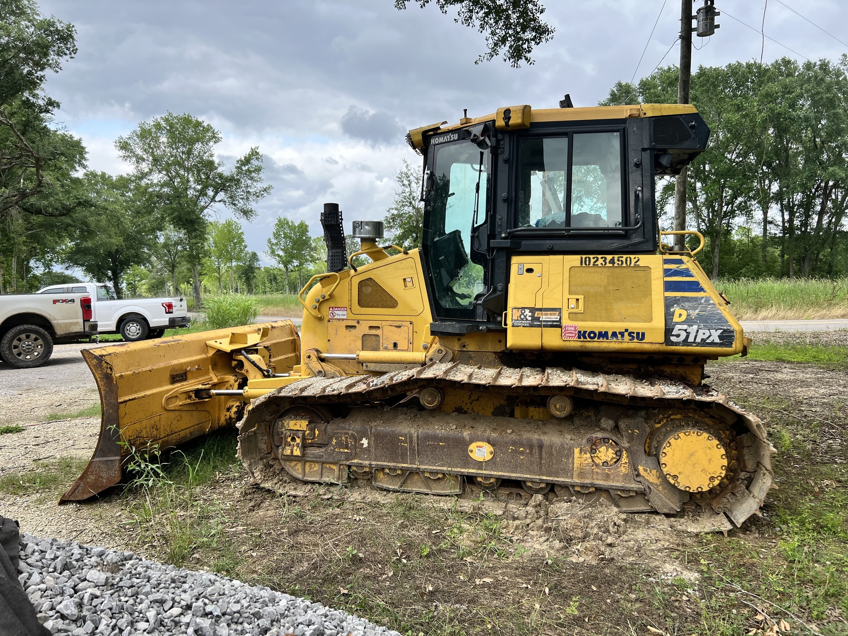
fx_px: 637
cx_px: 424
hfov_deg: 67.3
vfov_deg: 53.1
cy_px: 318
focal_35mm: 26
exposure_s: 1/1531
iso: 50
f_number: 1.5
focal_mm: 5.7
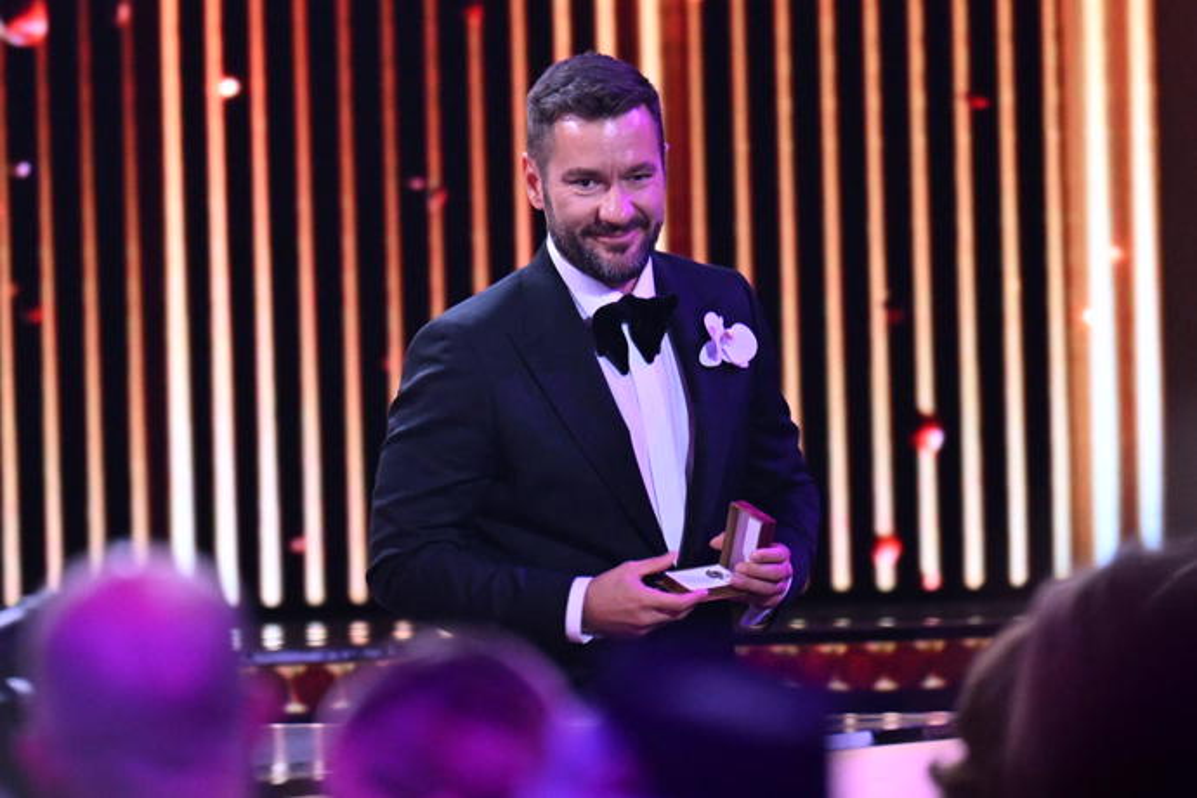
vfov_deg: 4.6
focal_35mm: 300
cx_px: 598
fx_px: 9974
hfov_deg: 6.9
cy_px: 399
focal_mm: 200
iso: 2500
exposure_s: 1/125
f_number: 2.8
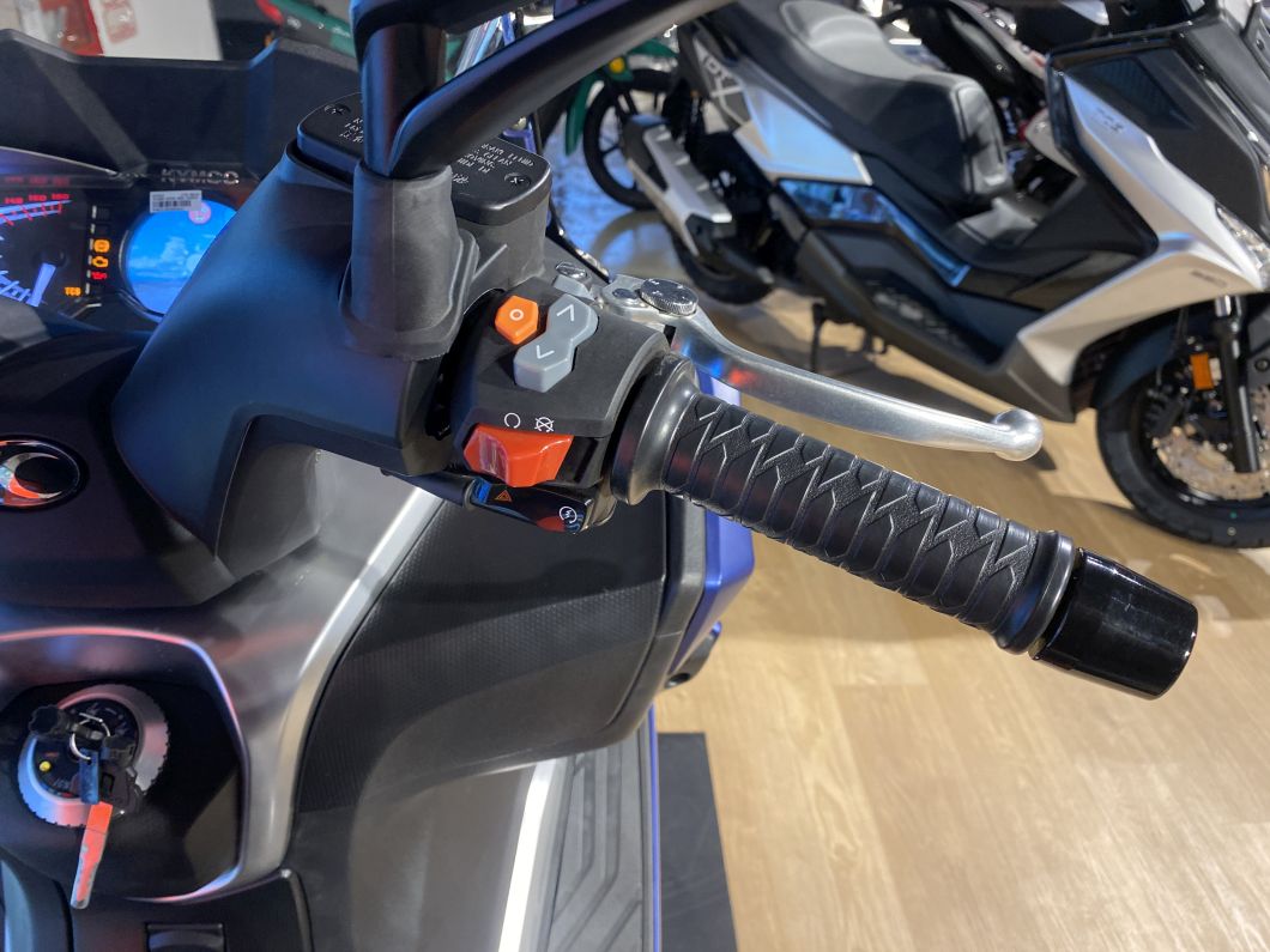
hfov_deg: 67.3
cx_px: 635
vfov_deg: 53.1
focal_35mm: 26
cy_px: 476
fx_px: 954
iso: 125
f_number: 1.8
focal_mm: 4.25
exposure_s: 1/100
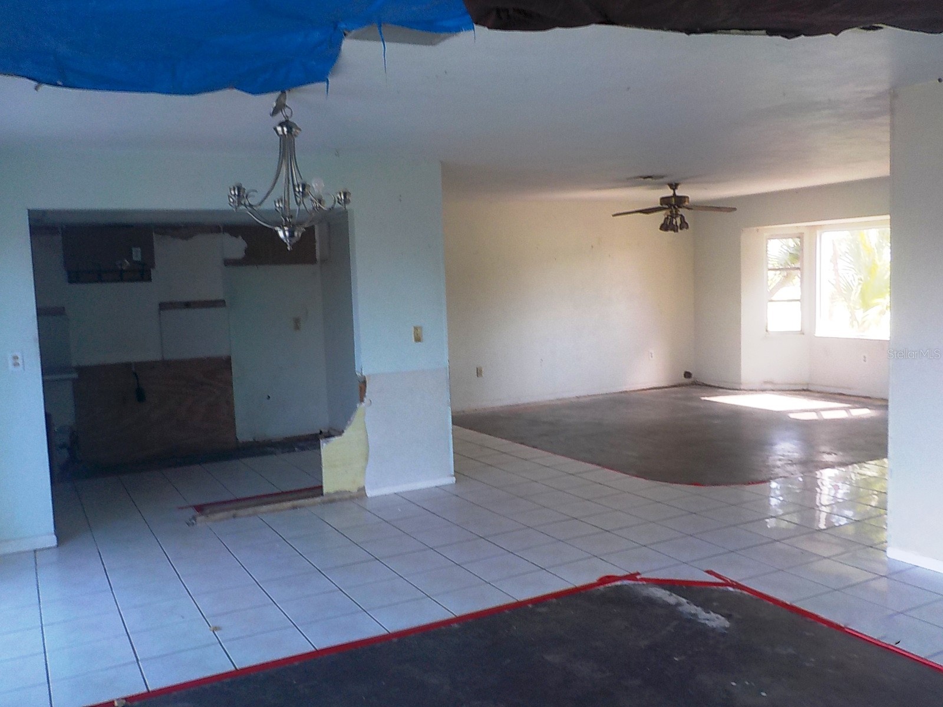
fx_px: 817
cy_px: 354
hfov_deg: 60.0
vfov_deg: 46.8
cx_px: 472
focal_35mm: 30
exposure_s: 1/40
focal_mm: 4.1
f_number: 3.3
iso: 125
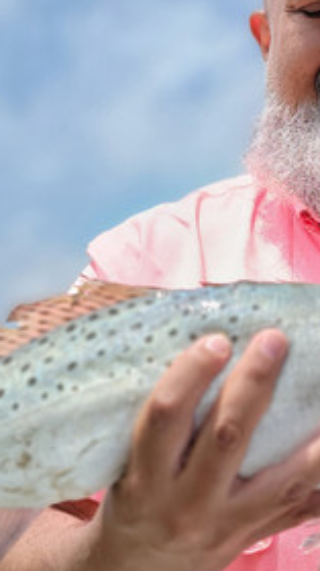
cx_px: 294
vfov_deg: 29.7
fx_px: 1074
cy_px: 326
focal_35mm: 71
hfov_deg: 16.7
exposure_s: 1/1126
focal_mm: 6.7
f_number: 1.8
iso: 16
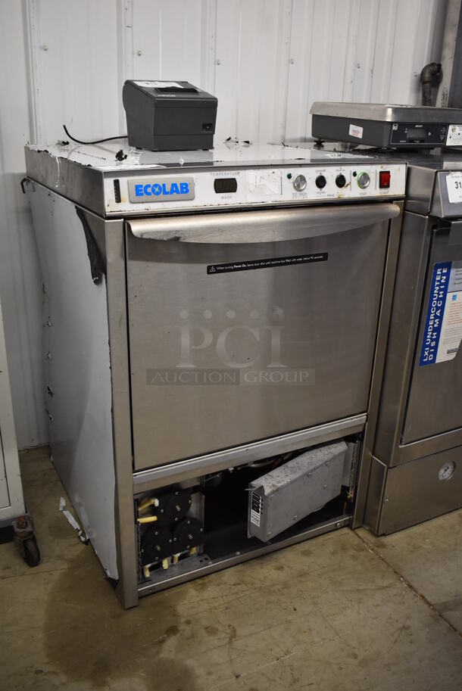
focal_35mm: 32
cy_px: 346
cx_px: 231
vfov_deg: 59.5
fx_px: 605
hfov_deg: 41.8
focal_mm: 21
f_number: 3.8
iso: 1600
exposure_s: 1/125
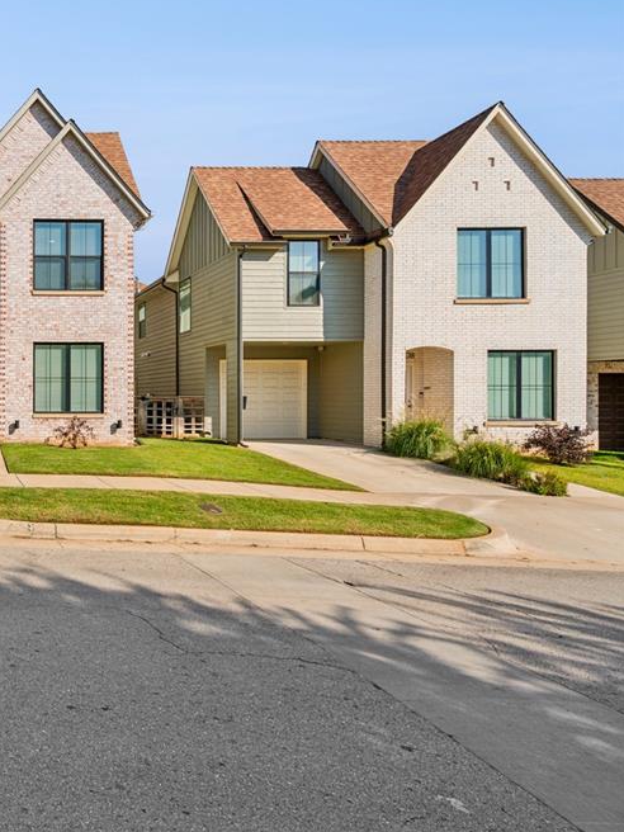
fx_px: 577
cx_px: -22
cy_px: 403
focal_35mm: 24
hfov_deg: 46.1
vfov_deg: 71.6
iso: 200
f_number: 7.1
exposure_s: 1/1000
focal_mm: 16
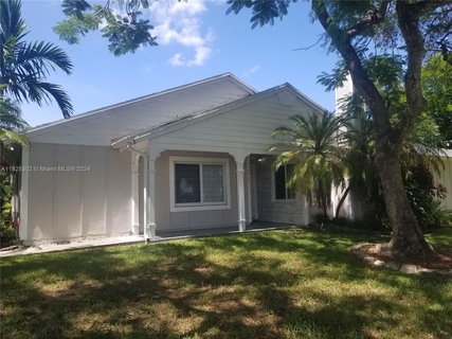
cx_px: 226
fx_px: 339
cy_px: 170
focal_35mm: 26
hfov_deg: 67.3
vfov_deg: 53.0
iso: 50
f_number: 1.7
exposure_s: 1/1204
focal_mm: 4.3
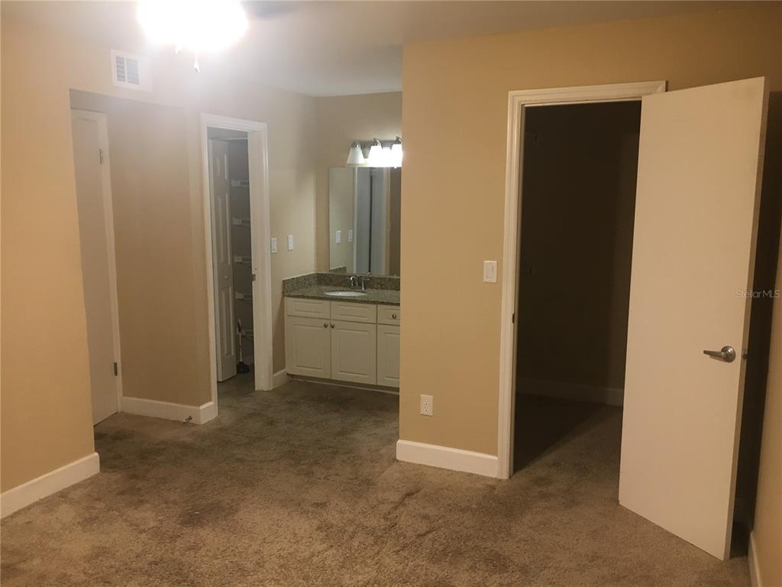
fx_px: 655
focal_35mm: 29
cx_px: 391
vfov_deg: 48.2
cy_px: 294
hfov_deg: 61.7
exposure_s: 1/30
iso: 100
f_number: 2.2
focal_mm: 4.15
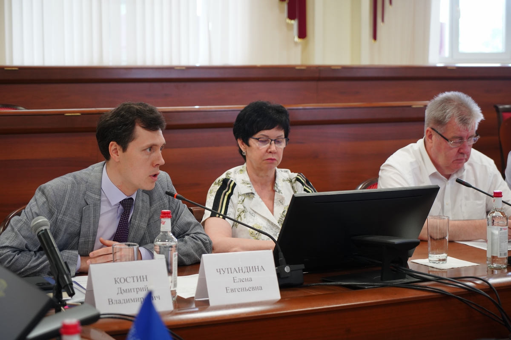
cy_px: 170
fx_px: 908
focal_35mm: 64
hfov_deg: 31.4
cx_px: 256
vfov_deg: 21.2
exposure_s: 1/60
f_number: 4
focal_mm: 64
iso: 1250
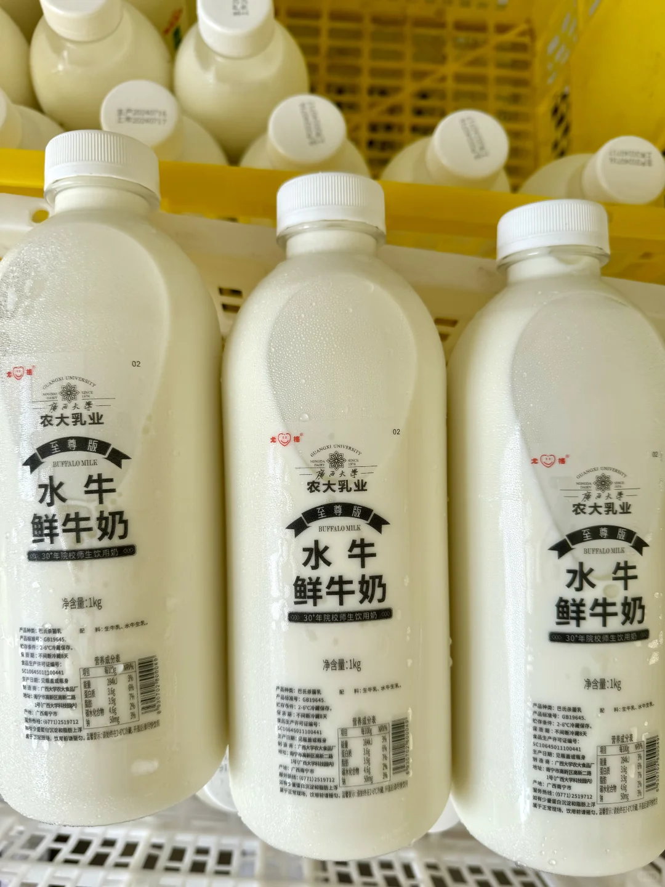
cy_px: 444
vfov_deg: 71.6
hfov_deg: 56.8
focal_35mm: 24
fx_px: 615
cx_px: 332
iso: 80
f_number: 1.78
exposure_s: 1/621
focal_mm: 6.76
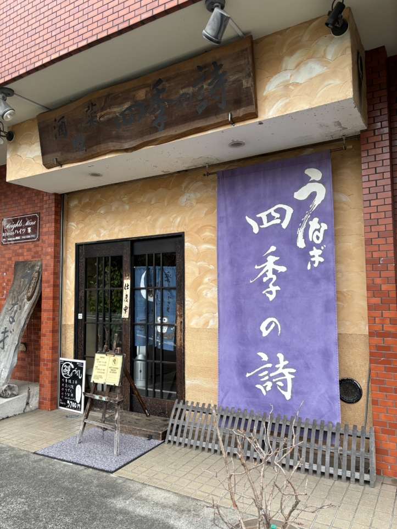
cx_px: 198
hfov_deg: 53.1
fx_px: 398
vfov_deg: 67.3
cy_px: 264
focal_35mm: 26
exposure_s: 1/121
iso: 125
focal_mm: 5.96
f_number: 1.6
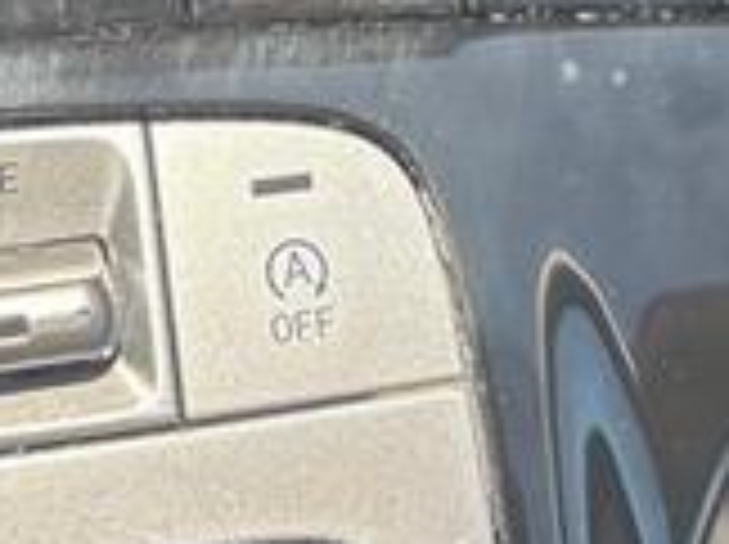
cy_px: -99
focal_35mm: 81
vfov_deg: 17.4
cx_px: 288
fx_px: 1703
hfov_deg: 24.1
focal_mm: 5.96
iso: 64
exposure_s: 1/576
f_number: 1.6
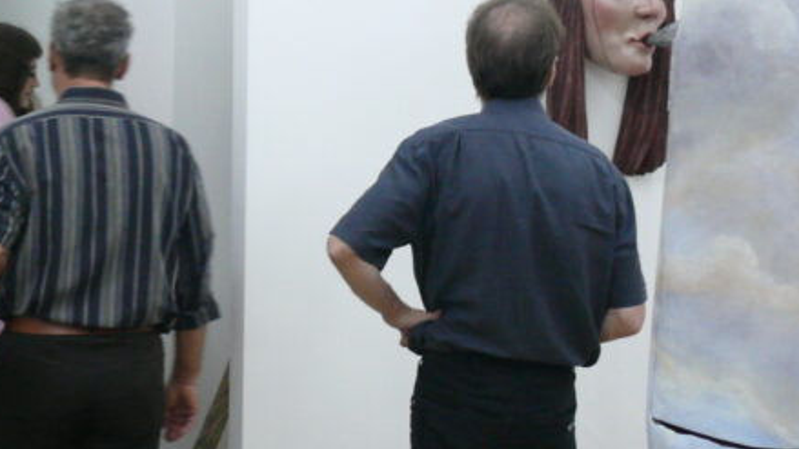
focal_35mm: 89
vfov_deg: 13.6
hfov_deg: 23.7
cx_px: 220
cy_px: 245
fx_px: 1886
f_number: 2.8
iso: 200
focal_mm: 7.4
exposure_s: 1/25
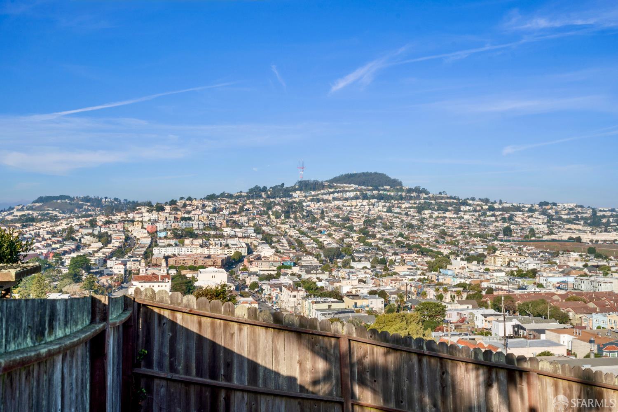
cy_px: 206
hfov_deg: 54.4
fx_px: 601
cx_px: 309
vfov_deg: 37.9
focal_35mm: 35
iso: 100
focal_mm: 35
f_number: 10
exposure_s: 1/125
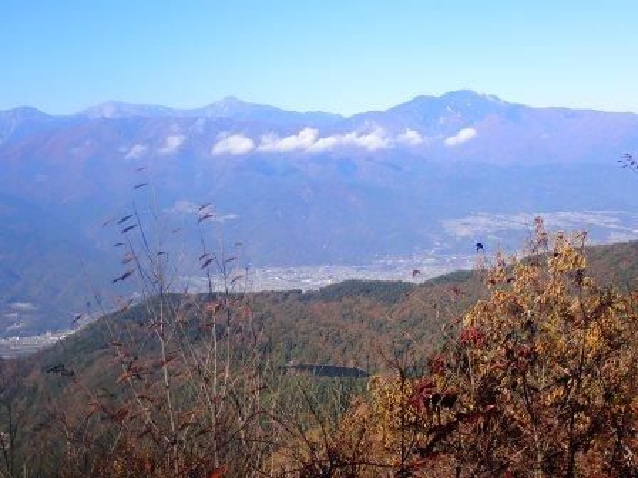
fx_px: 1143
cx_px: 319
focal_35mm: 62
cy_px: 239
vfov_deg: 23.7
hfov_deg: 31.2
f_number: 5
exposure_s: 1/640
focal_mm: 11.09
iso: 100
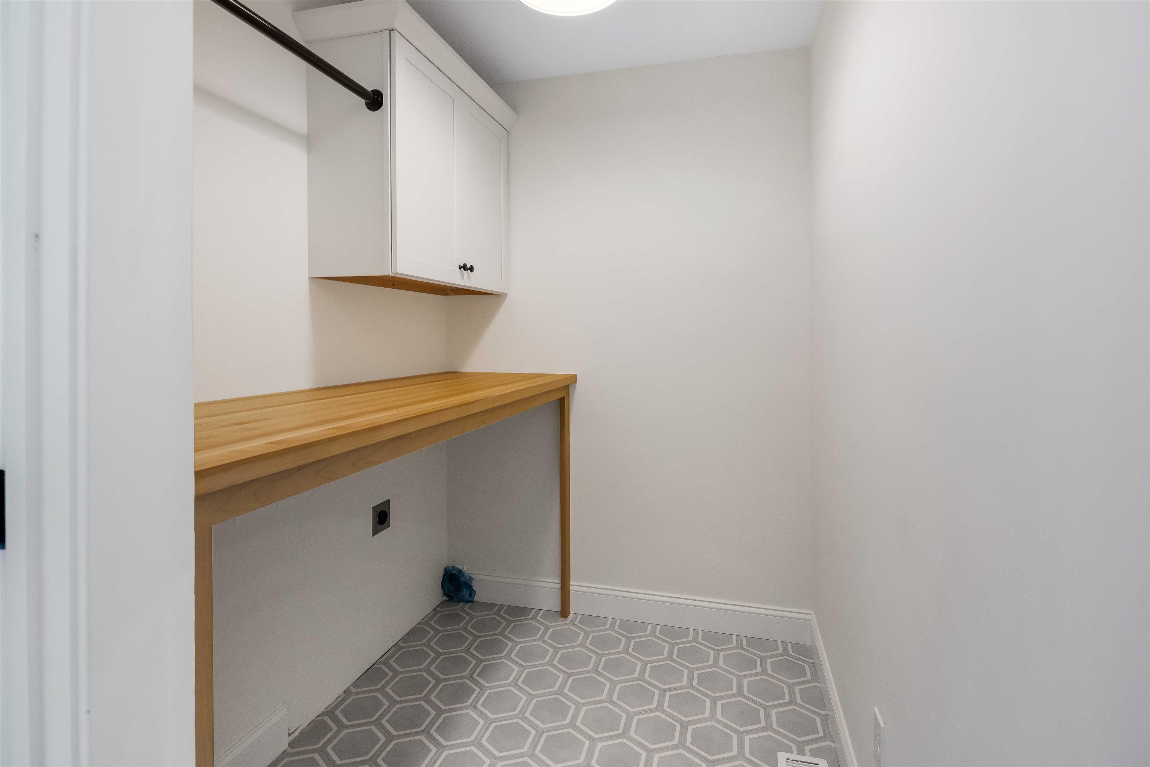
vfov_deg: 73.7
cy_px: 384
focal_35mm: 16
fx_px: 511
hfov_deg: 96.7
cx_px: 575
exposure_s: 1/160
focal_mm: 11
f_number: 7.1
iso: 400
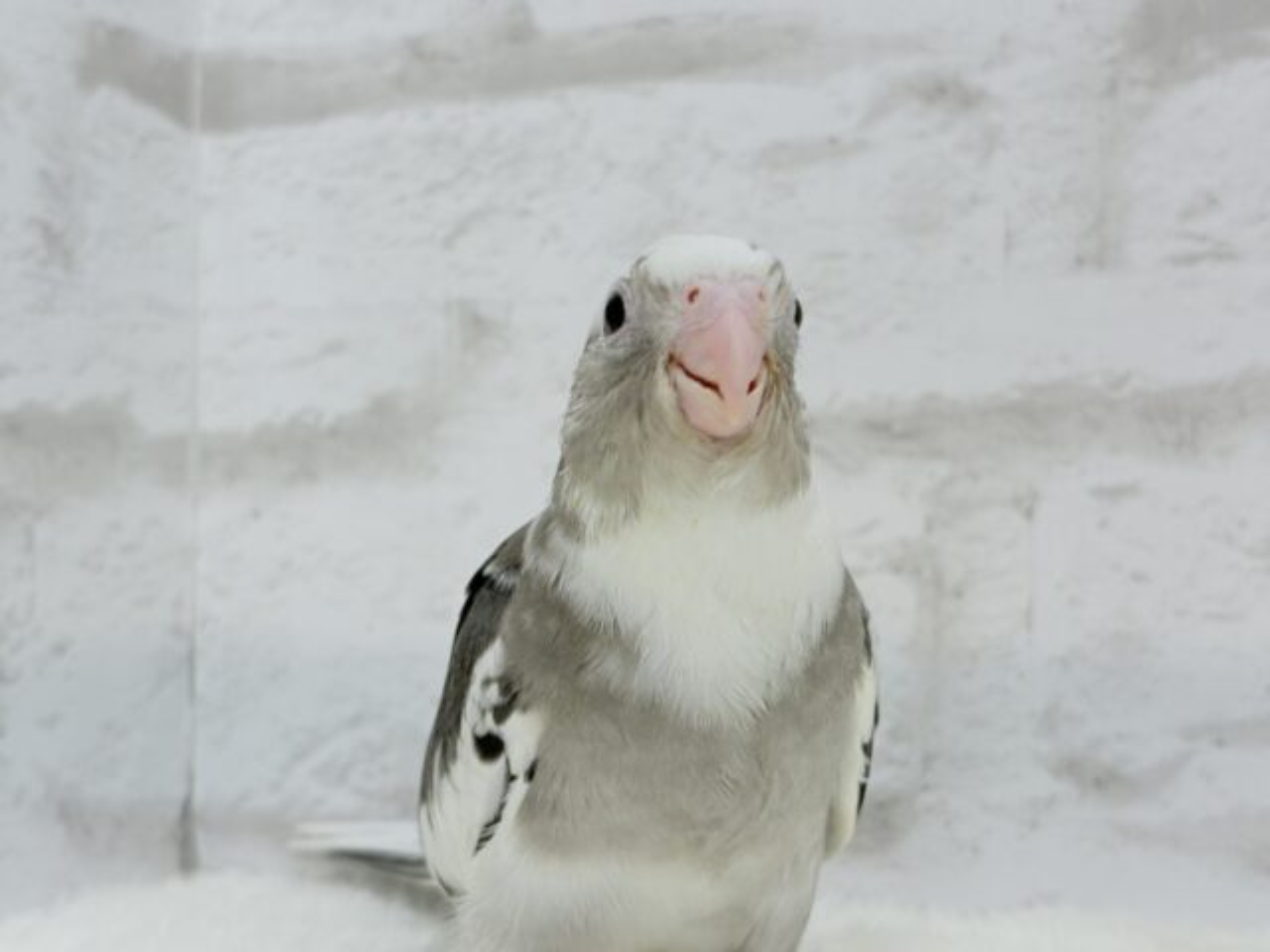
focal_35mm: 52
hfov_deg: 36.8
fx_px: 1908
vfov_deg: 28.0
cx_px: 635
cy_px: 476
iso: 80
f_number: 1.6
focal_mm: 5.96
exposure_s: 1/100
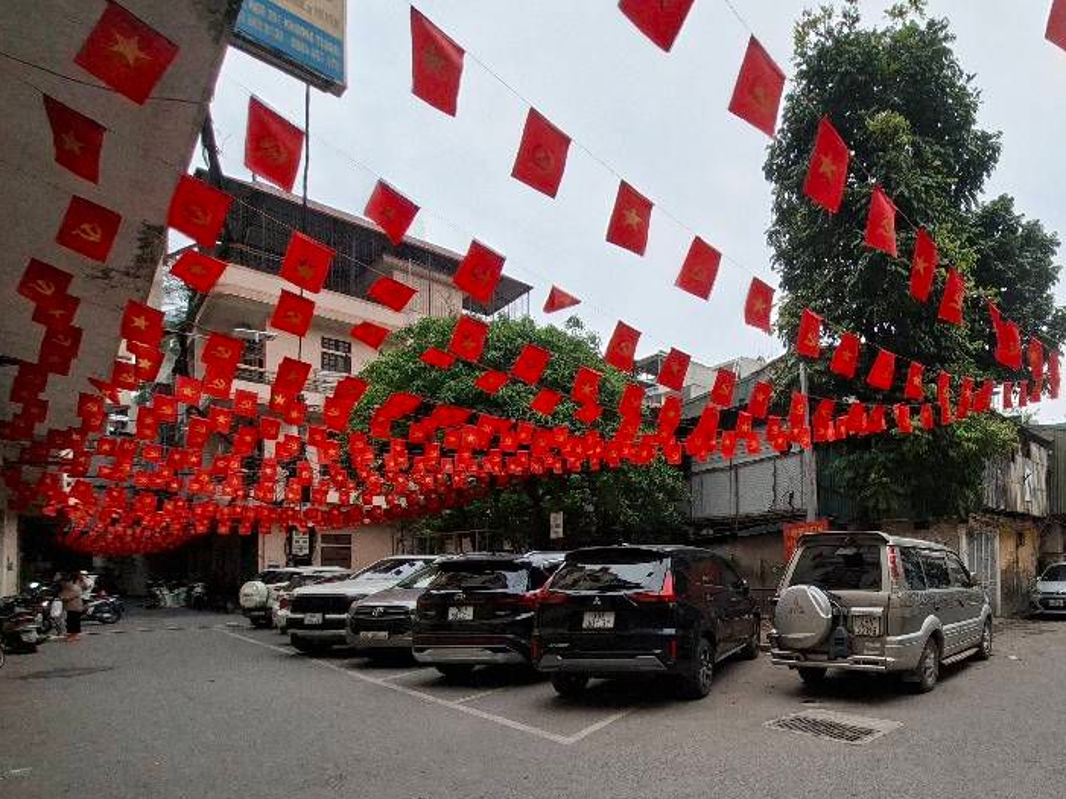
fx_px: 585
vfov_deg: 65.9
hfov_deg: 79.5
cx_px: 774
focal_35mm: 19
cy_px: 560
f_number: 2.2
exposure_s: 1/50
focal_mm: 1.74
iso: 80
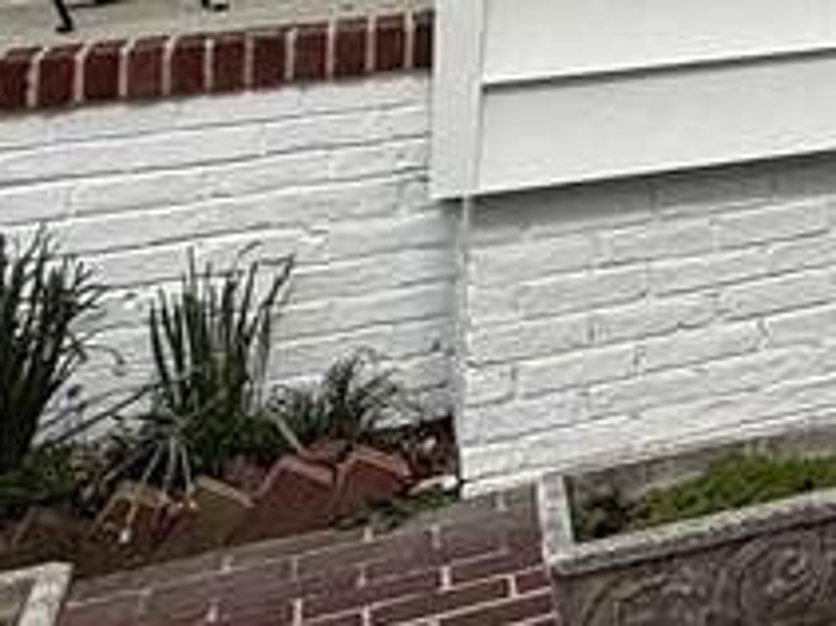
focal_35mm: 85
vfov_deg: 14.9
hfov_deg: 17.5
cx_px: 1597
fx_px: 2052
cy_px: -539
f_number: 2.2
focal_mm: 2.22
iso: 50
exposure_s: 1/3891
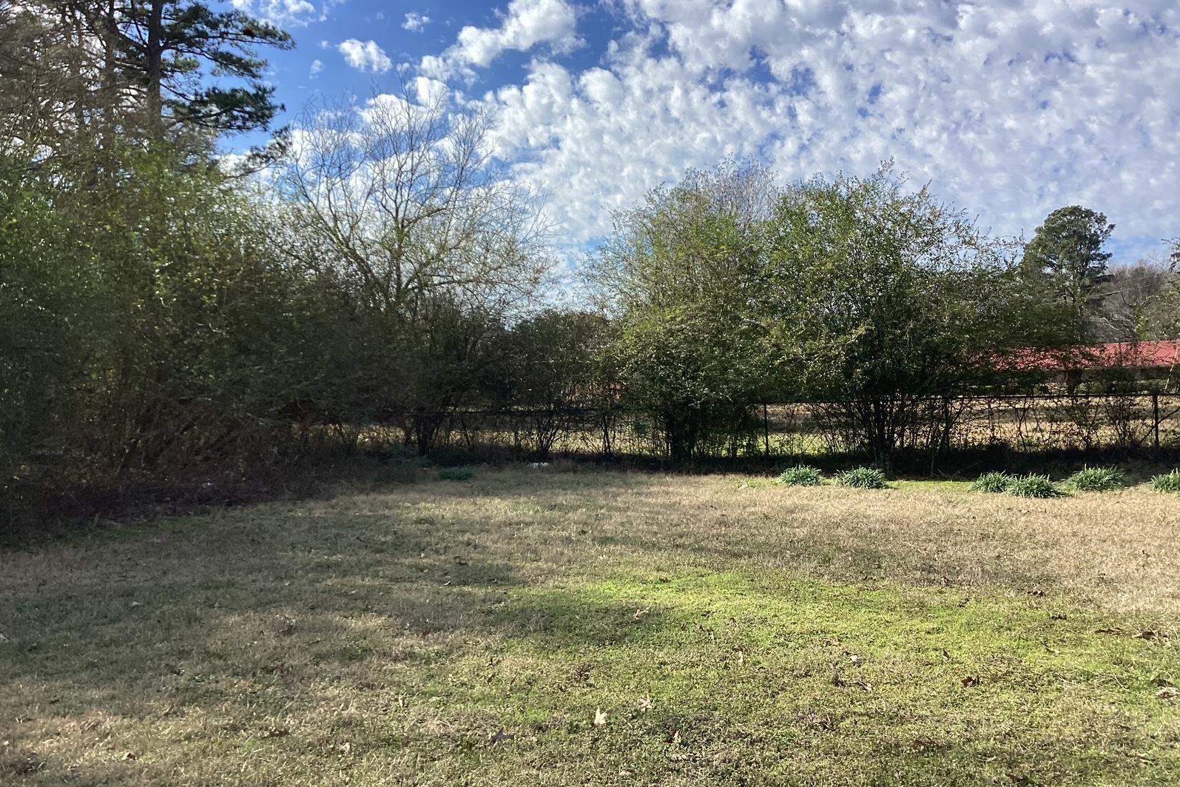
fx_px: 1081
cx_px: 584
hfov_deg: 57.2
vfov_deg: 40.0
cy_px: 396
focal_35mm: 33
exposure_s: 1/1217
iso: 25
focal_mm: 3.3
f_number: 2.4
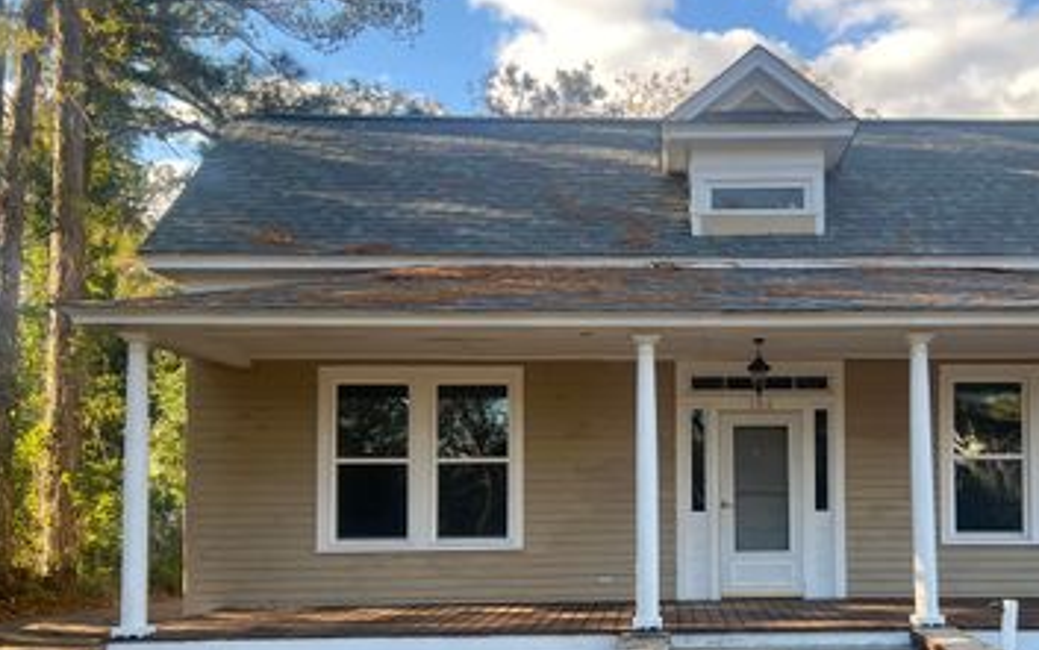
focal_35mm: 39
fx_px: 1105
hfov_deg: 49.4
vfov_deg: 32.3
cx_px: 703
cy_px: 466
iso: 50
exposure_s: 1/380
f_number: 1.5
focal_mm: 5.7
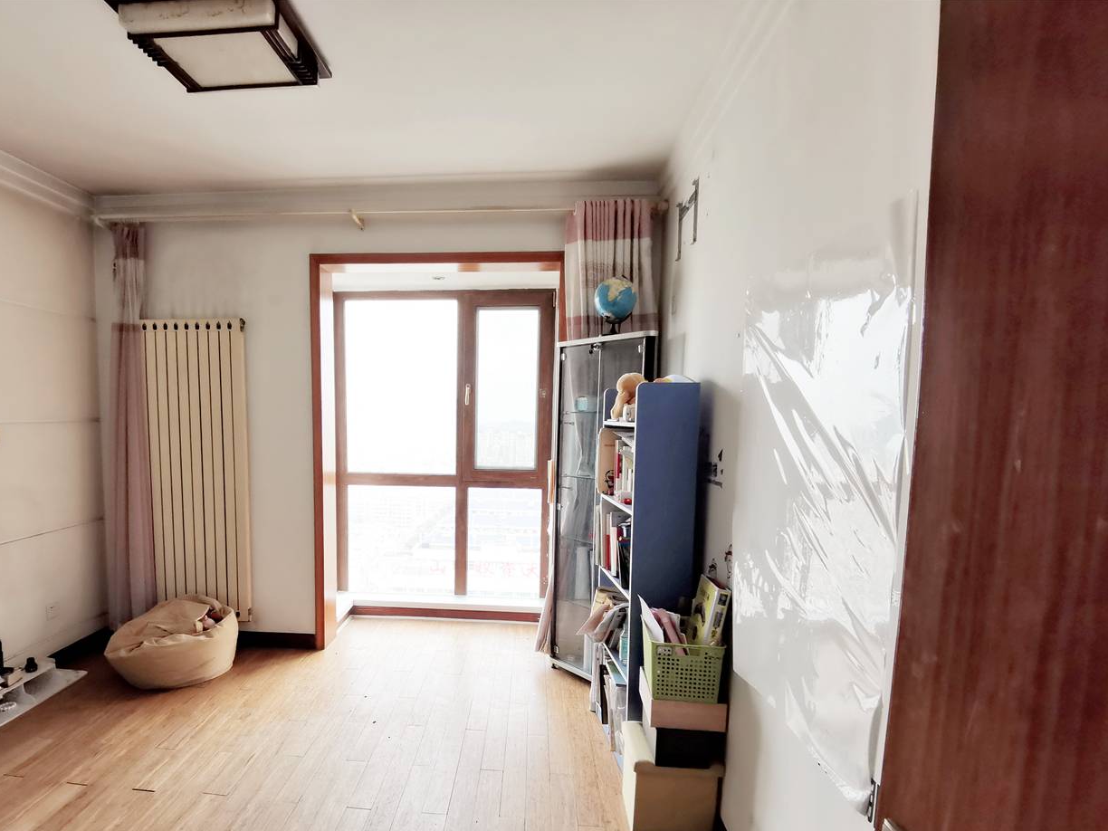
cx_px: 473
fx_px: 640
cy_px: 487
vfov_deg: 65.5
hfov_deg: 81.2
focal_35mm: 20
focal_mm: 2.26
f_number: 2.2
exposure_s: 1/100
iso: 80
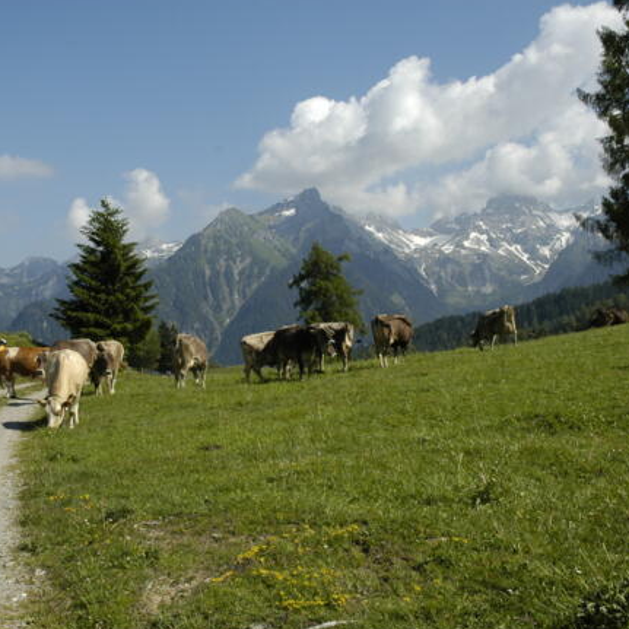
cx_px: 198
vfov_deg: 39.2
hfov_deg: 38.6
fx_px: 884
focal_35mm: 43
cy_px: 315
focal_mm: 22
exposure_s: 1/320
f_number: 10
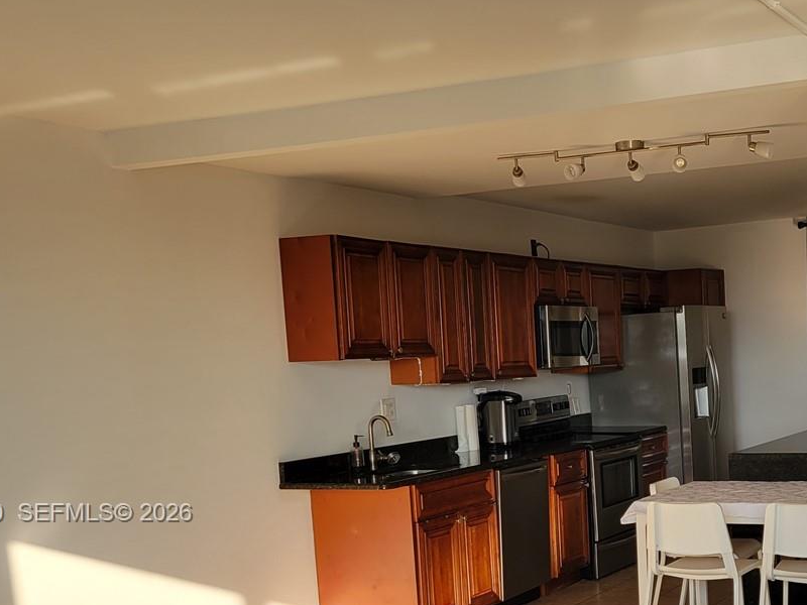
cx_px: 685
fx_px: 1212
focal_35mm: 52
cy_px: 514
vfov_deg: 27.3
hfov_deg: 35.2
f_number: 1.8
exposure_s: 1/334
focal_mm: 5.4
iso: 40
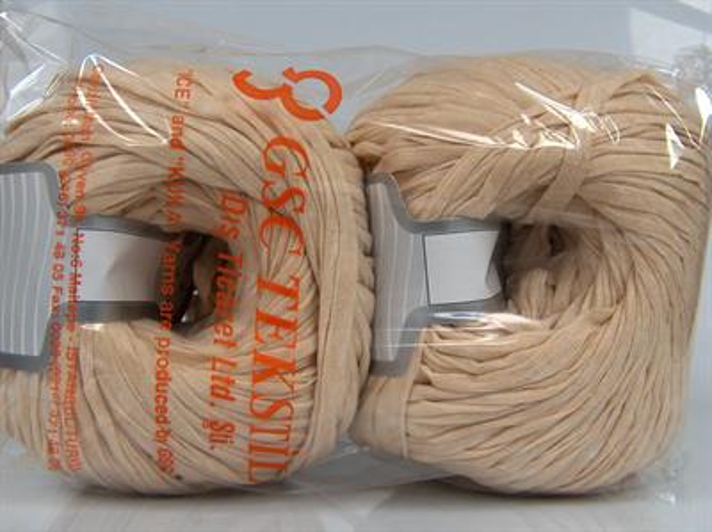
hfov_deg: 43.0
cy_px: 266
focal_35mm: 44
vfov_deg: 32.8
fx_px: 904
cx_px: 356
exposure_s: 1/120
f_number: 2.8
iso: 137
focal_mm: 8.96
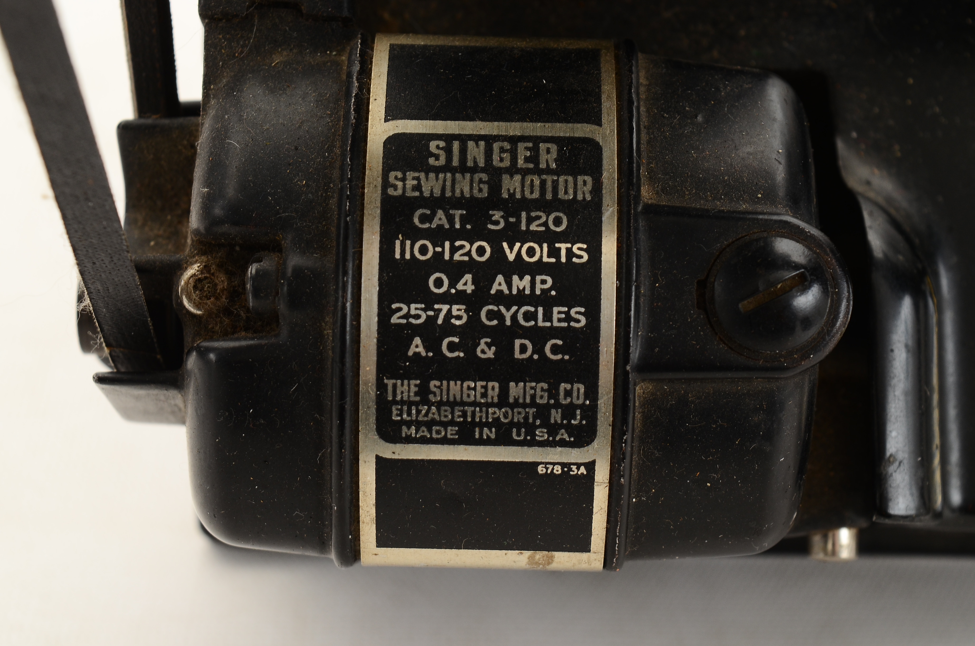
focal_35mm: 82
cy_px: 323
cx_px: 488
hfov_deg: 24.7
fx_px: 2230
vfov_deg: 16.5
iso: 250
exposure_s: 1/80
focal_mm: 55
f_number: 10
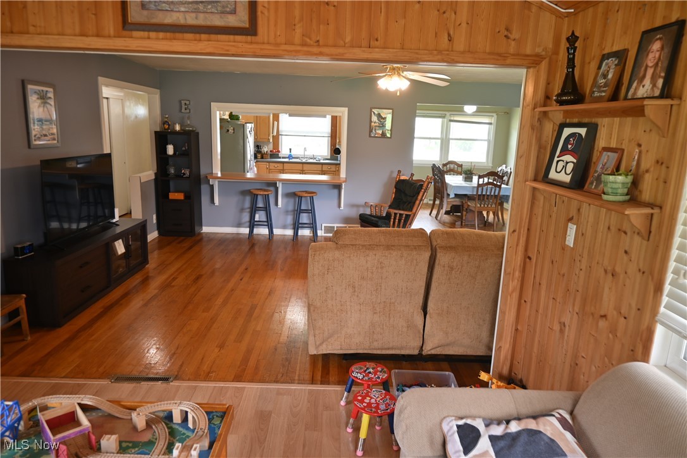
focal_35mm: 24
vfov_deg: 53.1
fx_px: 458
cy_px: 229
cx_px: 344
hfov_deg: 73.7
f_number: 3.5
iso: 200
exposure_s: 1/25
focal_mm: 16
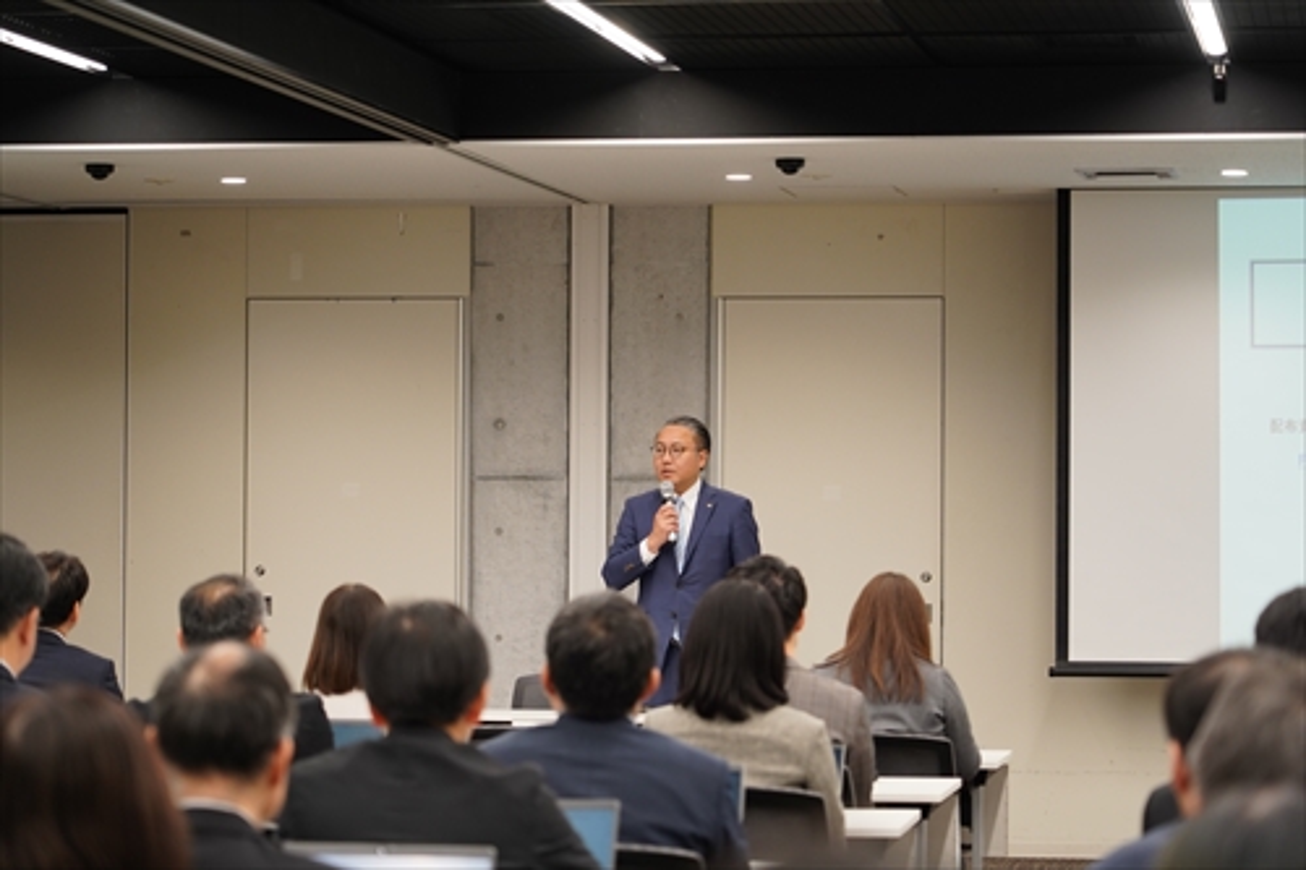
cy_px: 435
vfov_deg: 13.0
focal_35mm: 105
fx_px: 3808
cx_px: 653
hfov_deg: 19.5
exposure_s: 1/125
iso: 1000
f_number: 4
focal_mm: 105
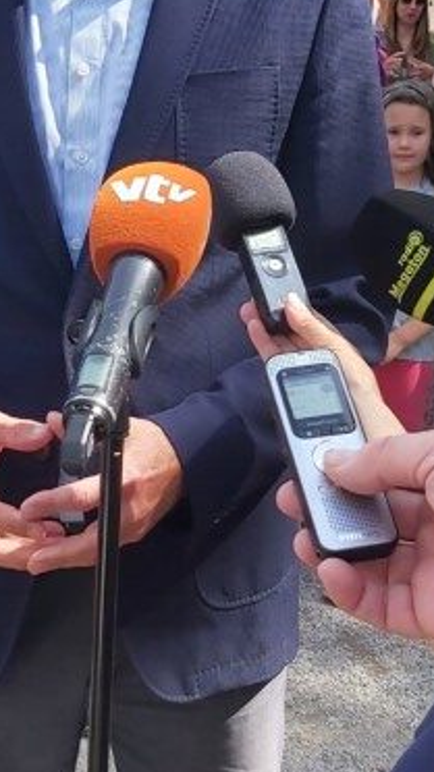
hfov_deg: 15.4
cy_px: 355
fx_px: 1597
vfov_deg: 27.2
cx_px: 125
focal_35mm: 78
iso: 64
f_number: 1.7
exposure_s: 1/856
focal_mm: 3.92
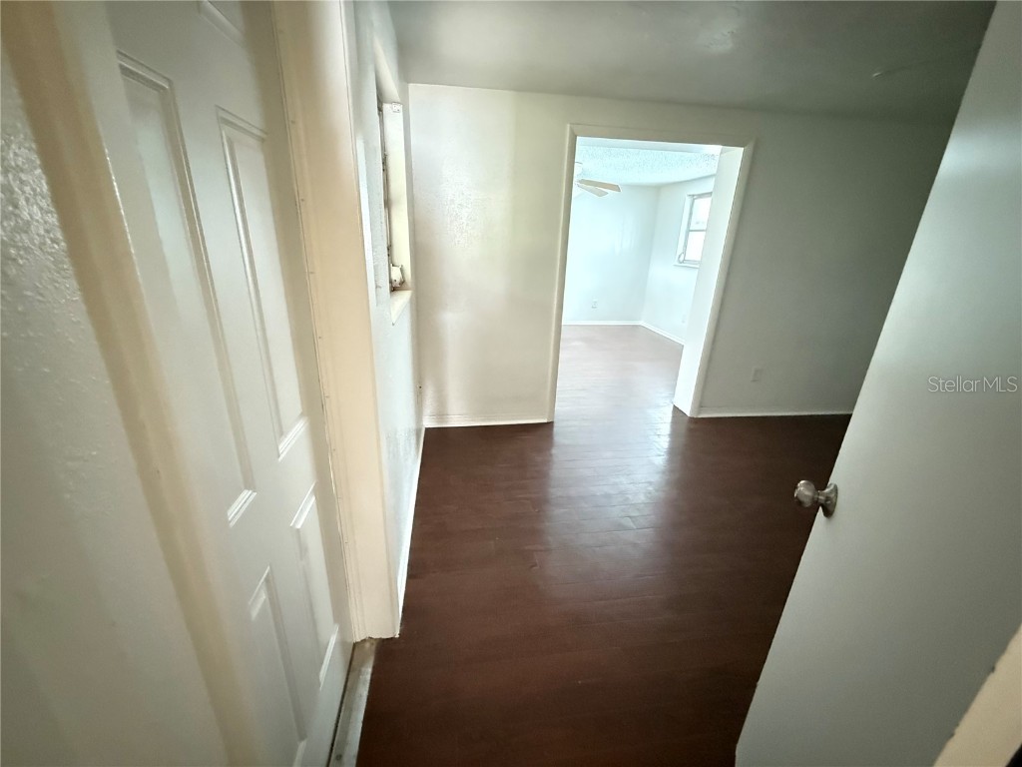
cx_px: 511
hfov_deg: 102.1
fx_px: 413
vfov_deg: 85.7
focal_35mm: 14
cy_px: 384
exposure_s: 1/30
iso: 2000
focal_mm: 2.22
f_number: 2.2
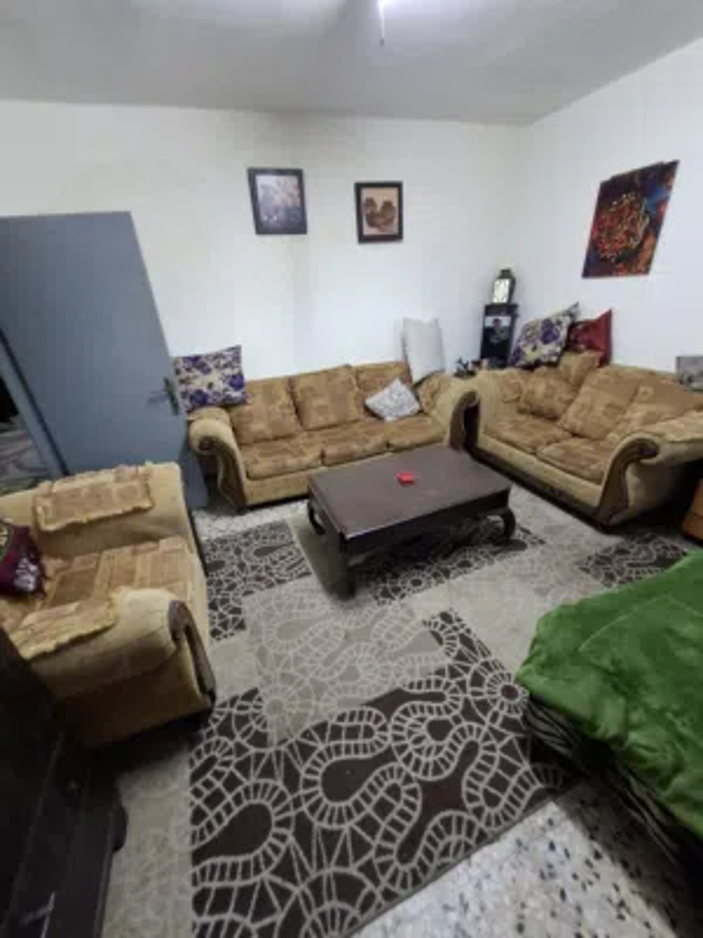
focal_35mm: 13
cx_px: 352
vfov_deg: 106.2
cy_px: 469
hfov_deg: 89.9
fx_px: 352
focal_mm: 1.74
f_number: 2.2
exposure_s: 1/25
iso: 250
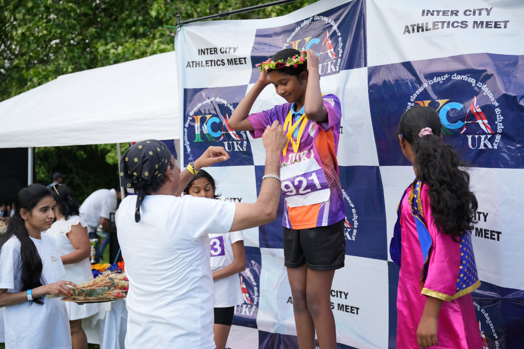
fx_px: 566
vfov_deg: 34.3
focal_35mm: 39
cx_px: 262
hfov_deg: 49.7
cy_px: 174
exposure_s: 1/800
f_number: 2.8
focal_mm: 38.9
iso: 250
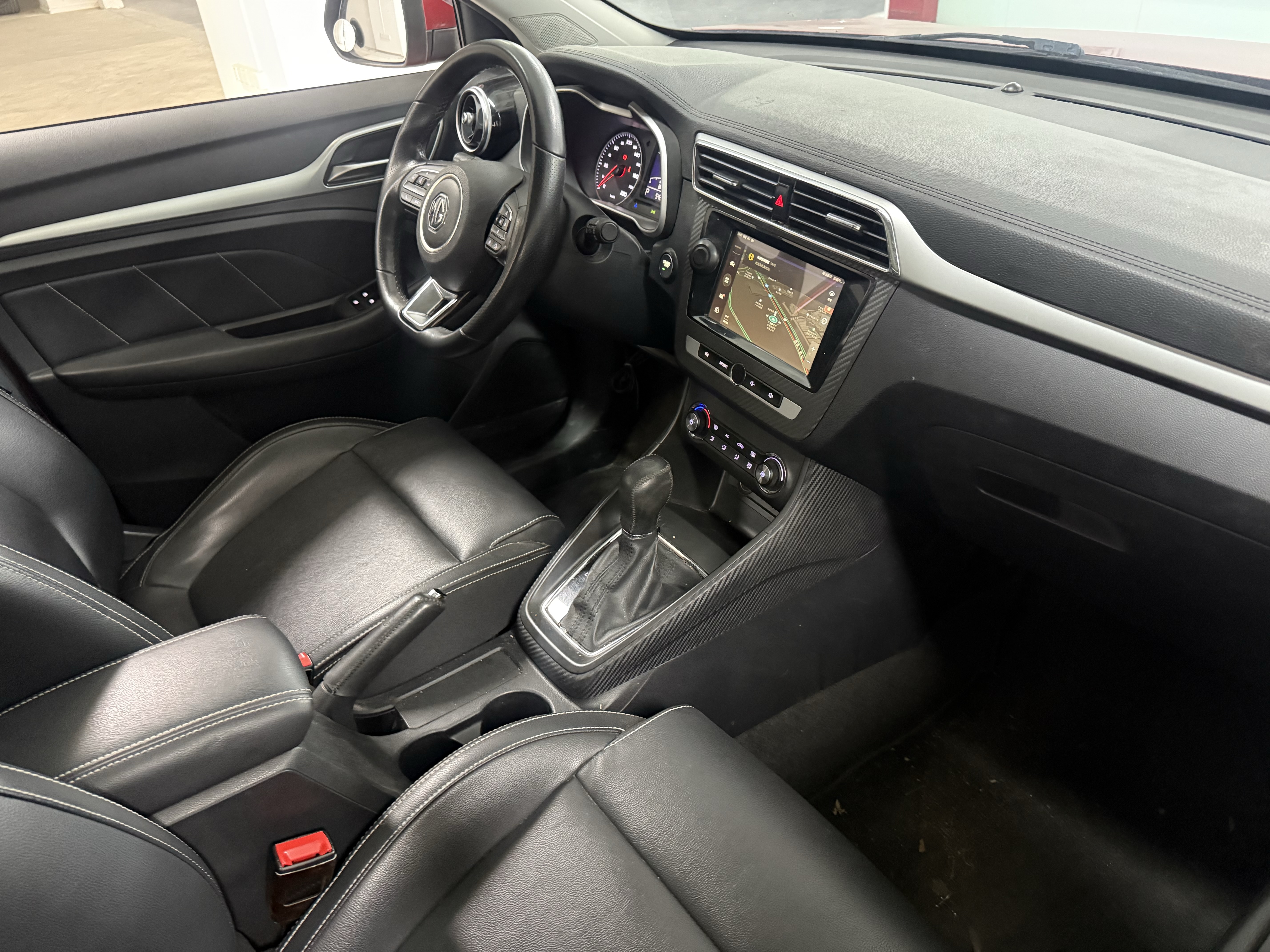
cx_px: 635
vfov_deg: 56.8
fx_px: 881
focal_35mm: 24
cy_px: 476
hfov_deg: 71.6
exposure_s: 1/35
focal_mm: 6.76
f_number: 1.78
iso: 1000
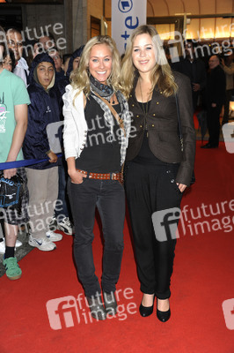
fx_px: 430
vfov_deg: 44.5
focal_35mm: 44
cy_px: 176
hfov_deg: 30.5
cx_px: 117
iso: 640
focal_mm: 44
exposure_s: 1/160
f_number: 6.3
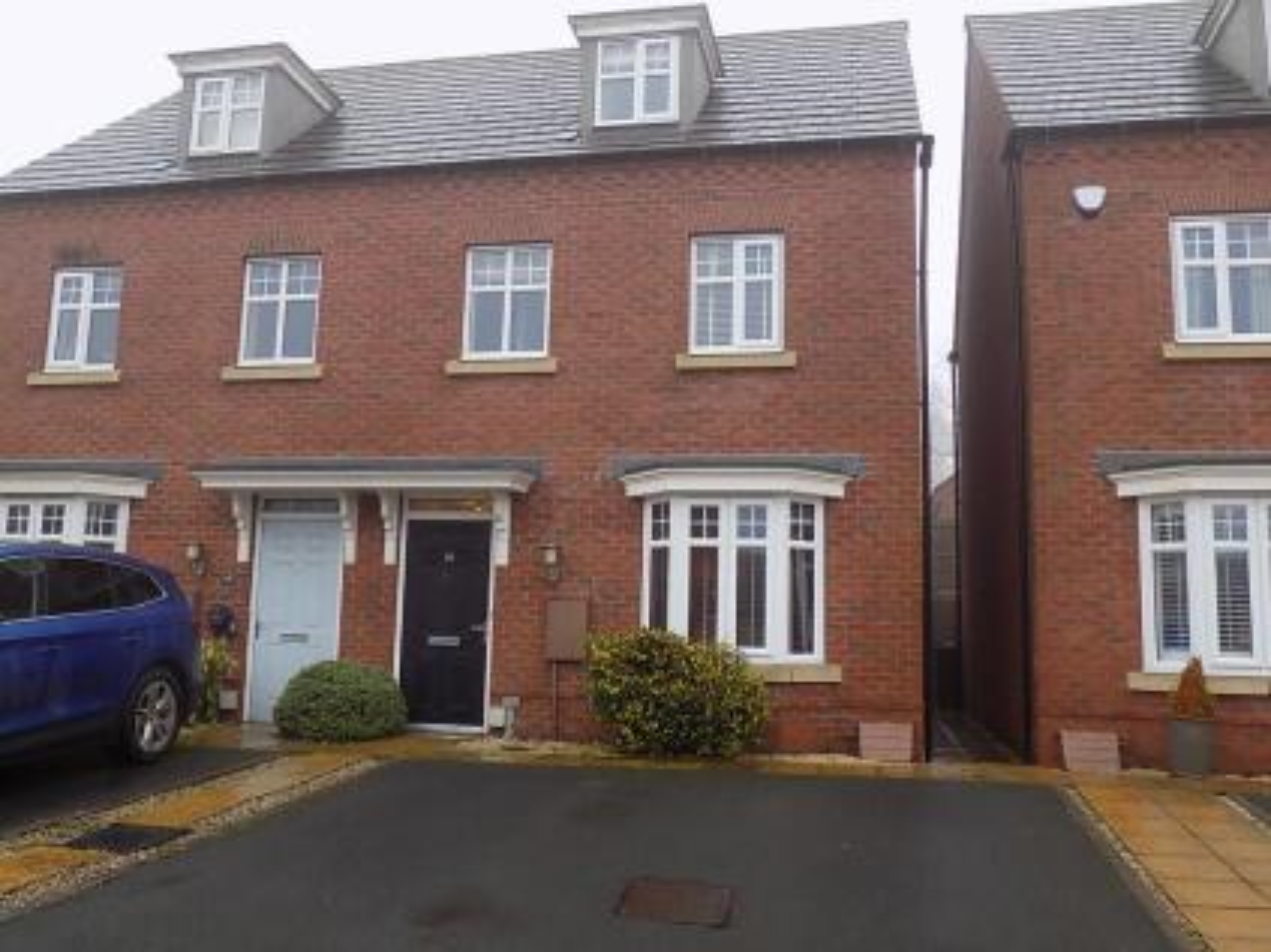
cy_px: 476
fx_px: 1101
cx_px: 636
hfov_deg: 60.0
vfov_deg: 46.8
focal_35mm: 30
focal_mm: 5.3
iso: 80
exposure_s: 1/60
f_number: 3.3
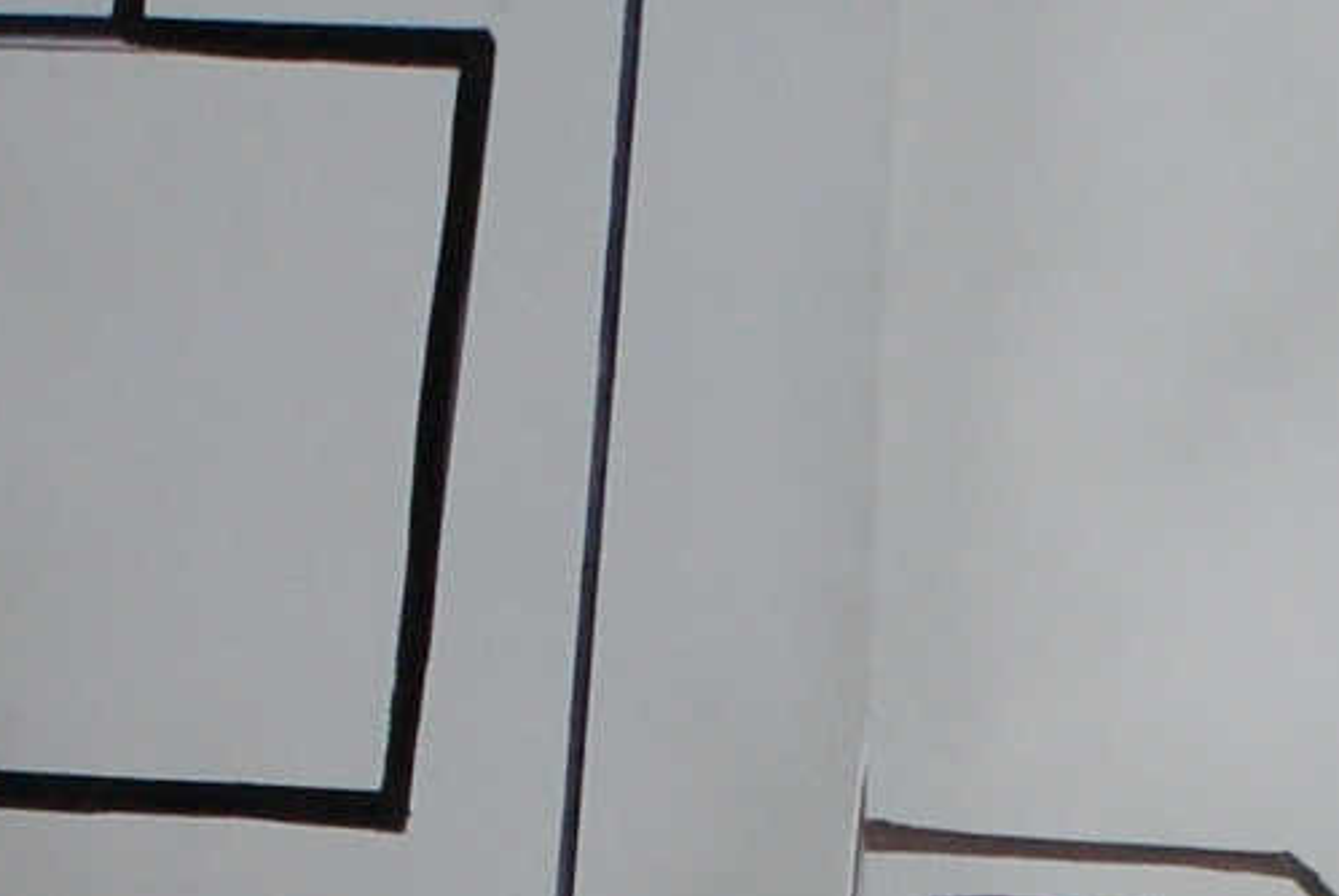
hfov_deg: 6.3
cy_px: 1730
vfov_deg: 4.2
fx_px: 12139
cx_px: 1250
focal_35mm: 326
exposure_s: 1/60
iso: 400
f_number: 4.5
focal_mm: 28
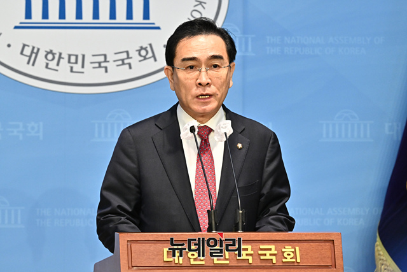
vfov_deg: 5.7
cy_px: 136
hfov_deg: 8.6
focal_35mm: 240
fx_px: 2714
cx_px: 204
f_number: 8
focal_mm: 240
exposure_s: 1/250
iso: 2500
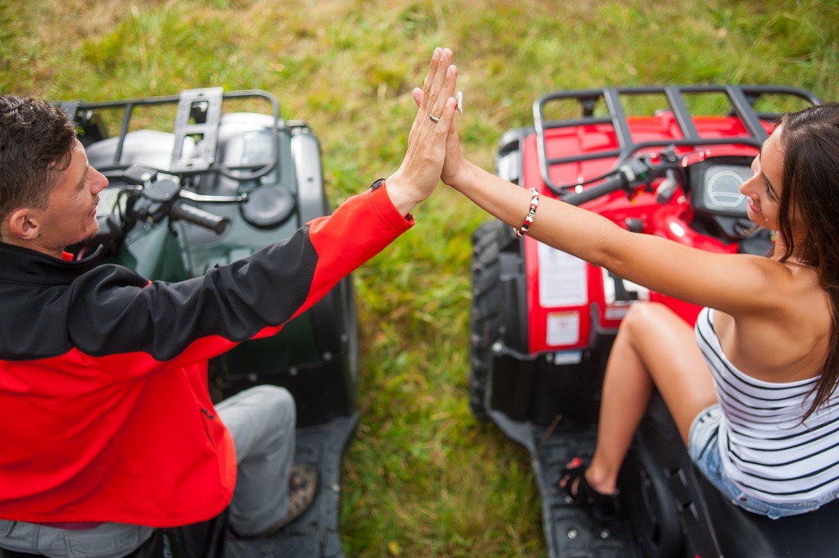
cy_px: 279
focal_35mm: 35
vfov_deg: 37.8
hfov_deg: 54.5
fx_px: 815
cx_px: 420
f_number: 2.8
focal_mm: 35
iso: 100
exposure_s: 1/250
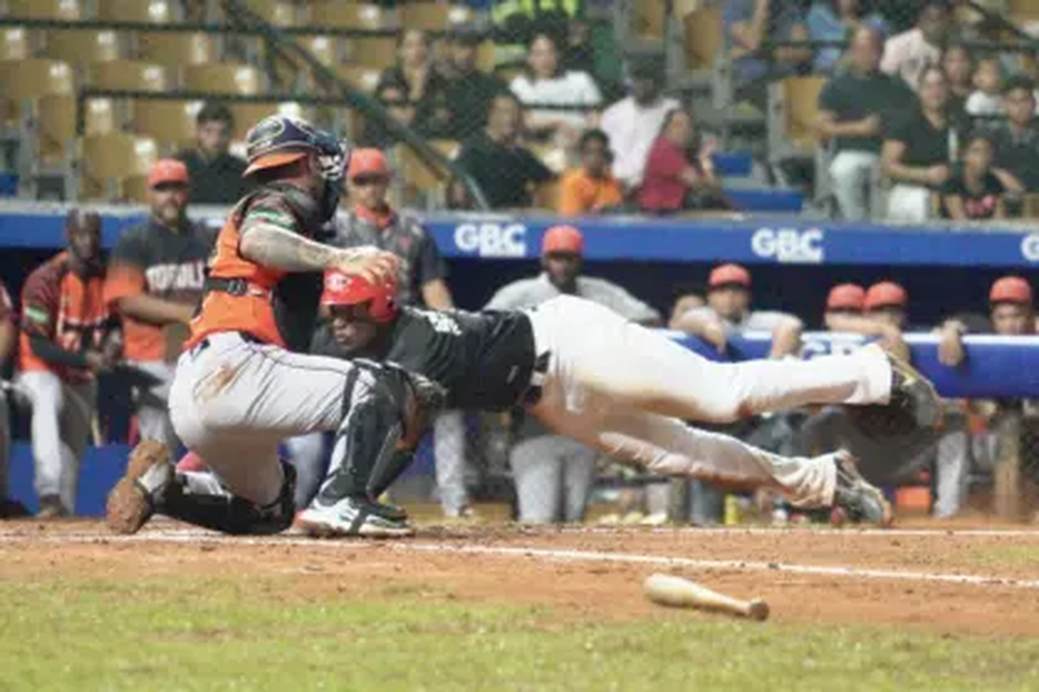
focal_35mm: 300
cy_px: 346
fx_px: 8658
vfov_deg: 4.6
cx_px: 520
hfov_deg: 6.9
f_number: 4
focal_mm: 200
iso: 12800
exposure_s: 1/1000
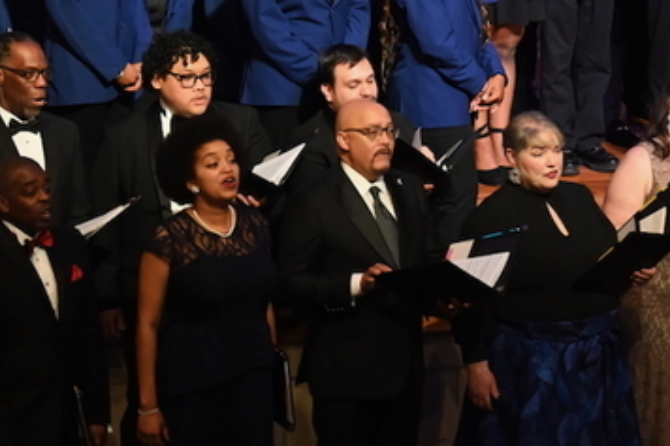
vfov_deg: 6.0
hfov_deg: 9.0
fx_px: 4223
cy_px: -181
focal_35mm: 227
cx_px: 807
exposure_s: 1/125
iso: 1800
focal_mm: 79
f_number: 2.8
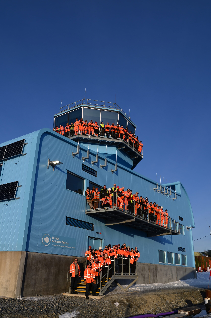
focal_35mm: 31
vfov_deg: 60.3
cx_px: 106
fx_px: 273
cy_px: 159
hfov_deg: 42.3
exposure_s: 1/250
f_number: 14
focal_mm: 31
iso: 250
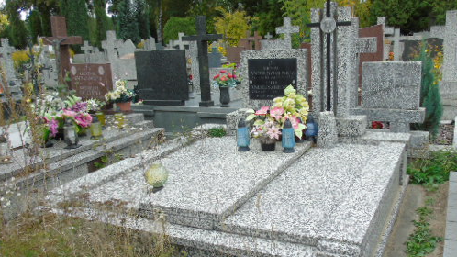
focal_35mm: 35
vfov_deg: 33.6
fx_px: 424
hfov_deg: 56.5
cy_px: 154
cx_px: 252
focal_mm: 4.4
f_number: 3.4
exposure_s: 1/125
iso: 80
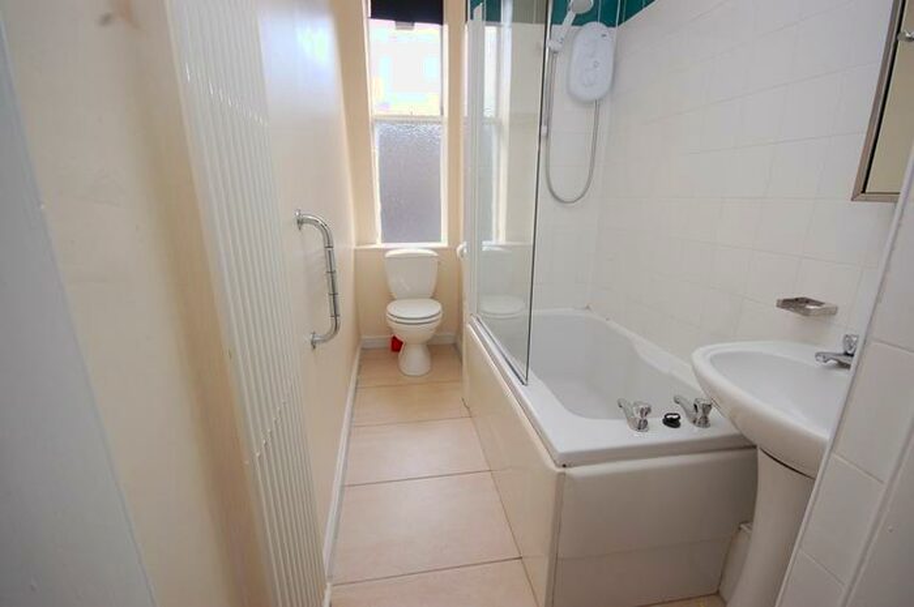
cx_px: 457
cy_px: 304
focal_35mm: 15
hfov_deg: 100.5
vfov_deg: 77.2
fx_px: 380
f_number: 5
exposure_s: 1/100
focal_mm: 10
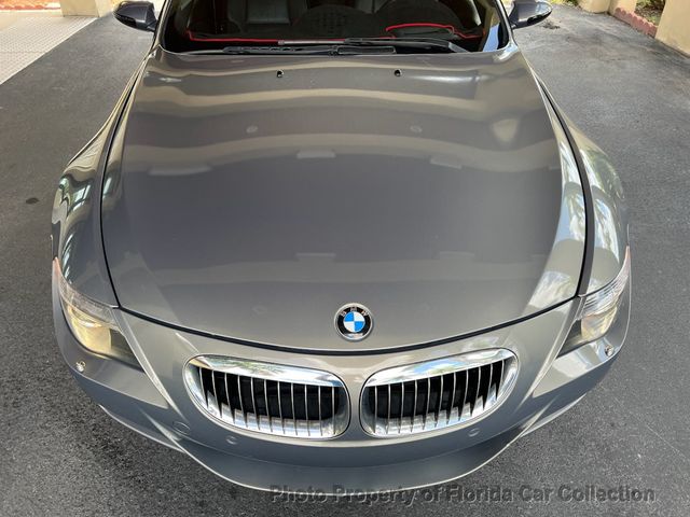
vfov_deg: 53.1
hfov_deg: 67.3
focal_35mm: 26
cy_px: 258
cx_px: 345
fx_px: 518
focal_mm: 5.7
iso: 40
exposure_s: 1/265
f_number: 1.5
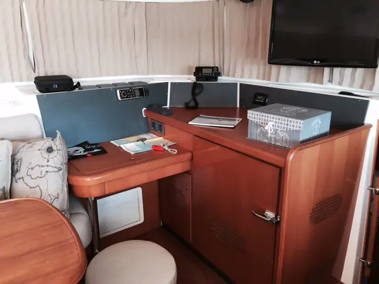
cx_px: 190
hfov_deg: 61.7
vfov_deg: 48.2
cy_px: 142
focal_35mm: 29
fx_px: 318
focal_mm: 4.15
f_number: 2.2
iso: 64
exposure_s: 1/30
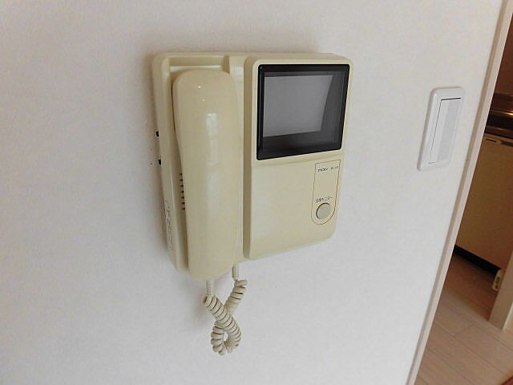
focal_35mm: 24
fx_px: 356
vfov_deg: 56.8
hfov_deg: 71.6
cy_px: 192
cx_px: 256
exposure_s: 1/60
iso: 160
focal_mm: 4.3
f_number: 3.1
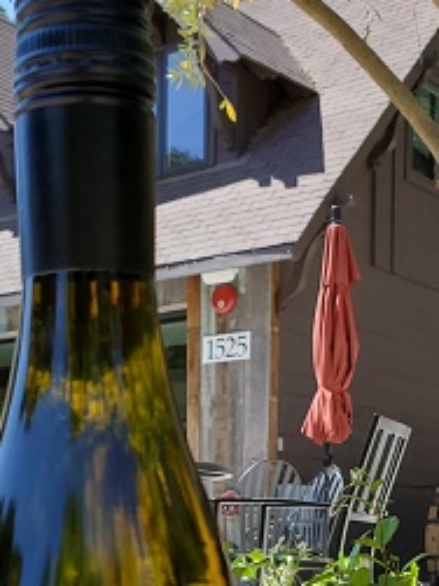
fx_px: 1168
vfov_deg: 25.7
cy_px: 677
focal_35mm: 69
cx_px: 131
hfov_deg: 21.2
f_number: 2.4
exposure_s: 1/746
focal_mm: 4.3
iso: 50
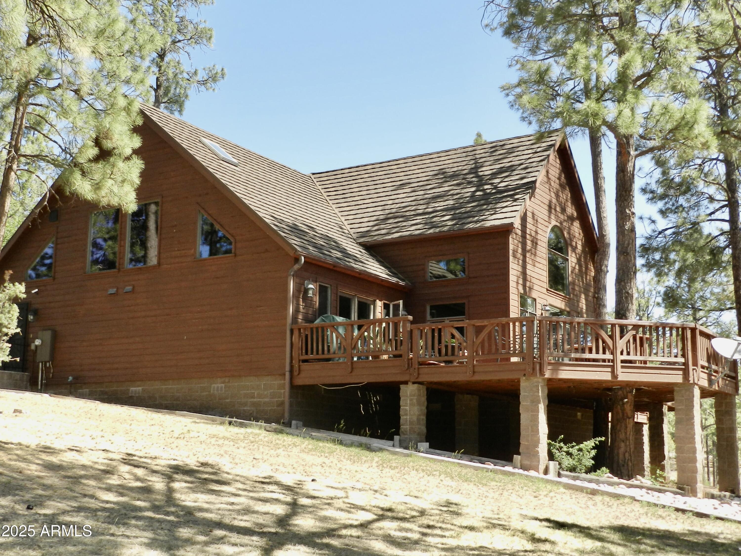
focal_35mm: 38
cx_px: 370
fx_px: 813
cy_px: 278
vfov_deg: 37.7
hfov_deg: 49.0
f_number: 4
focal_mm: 6.7
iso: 160
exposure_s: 1/320
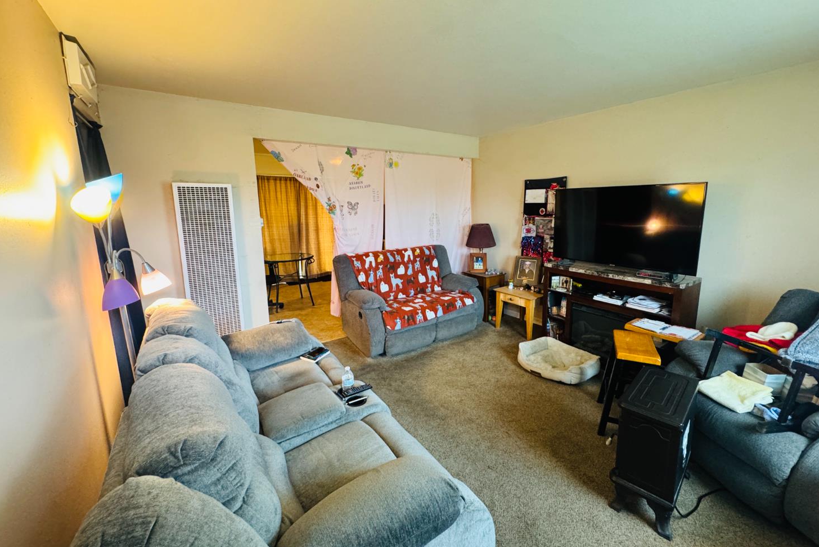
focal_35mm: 15
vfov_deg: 77.3
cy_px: 261
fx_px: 341
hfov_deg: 100.4
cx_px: 420
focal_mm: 2.22
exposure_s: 1/60
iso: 500
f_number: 2.2
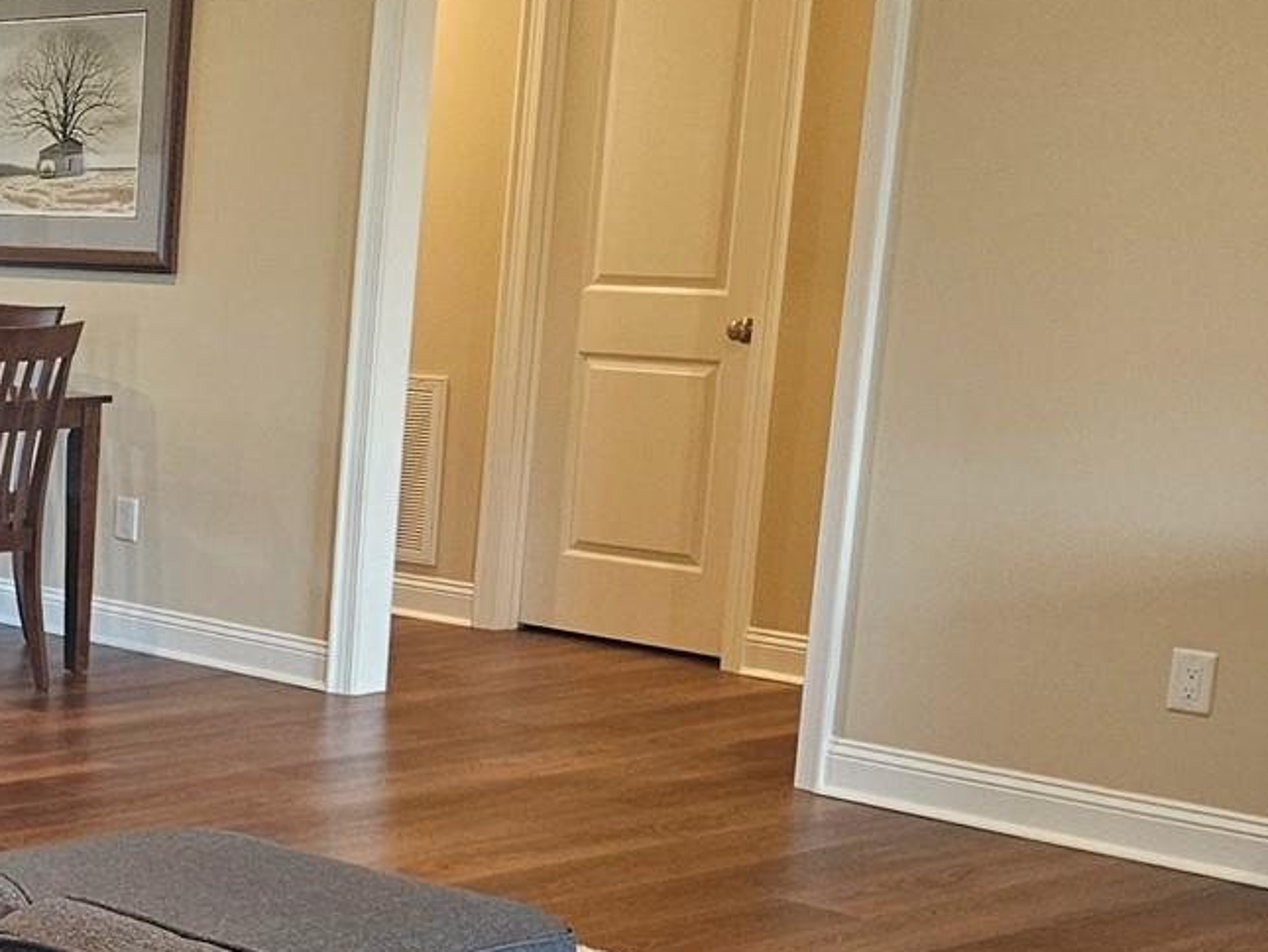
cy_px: 631
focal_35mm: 73
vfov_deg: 20.1
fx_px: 2675
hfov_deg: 22.1
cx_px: -637
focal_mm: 5.4
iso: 250
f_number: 1.8
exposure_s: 1/120
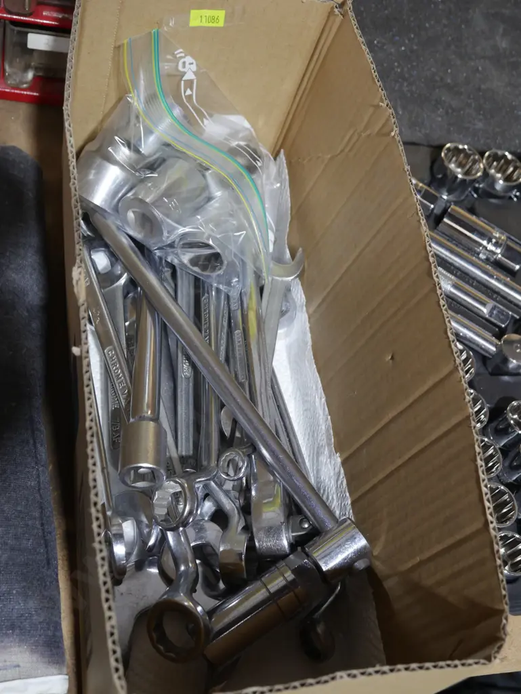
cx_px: 260
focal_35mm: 44
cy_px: 347
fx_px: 882
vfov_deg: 42.9
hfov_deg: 32.9
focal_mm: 22
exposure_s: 1/60
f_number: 4.7
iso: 800
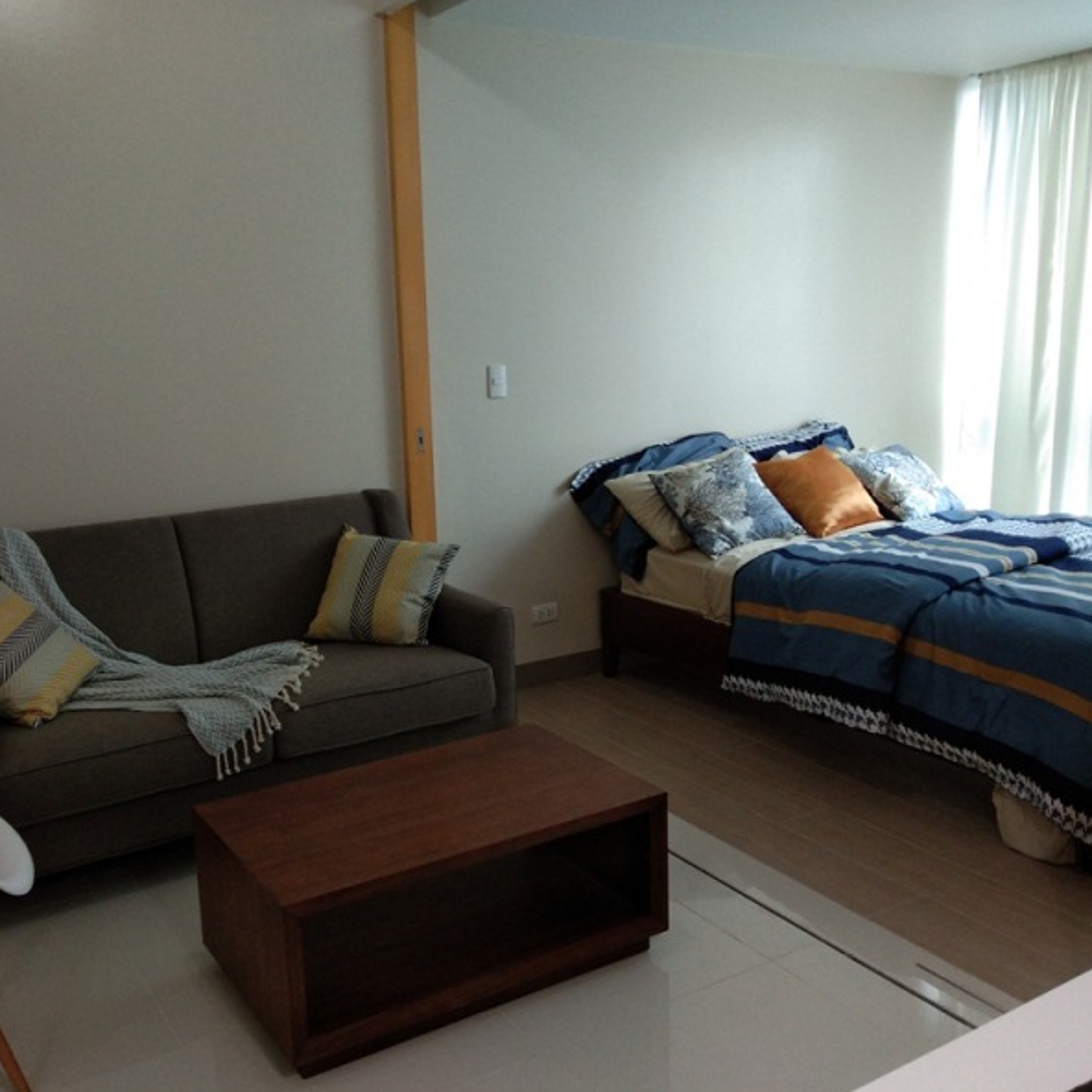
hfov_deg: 44.9
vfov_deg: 44.9
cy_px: 548
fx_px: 1321
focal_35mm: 37
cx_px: 500
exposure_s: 1/25
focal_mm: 3.69
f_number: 2.2
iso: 125
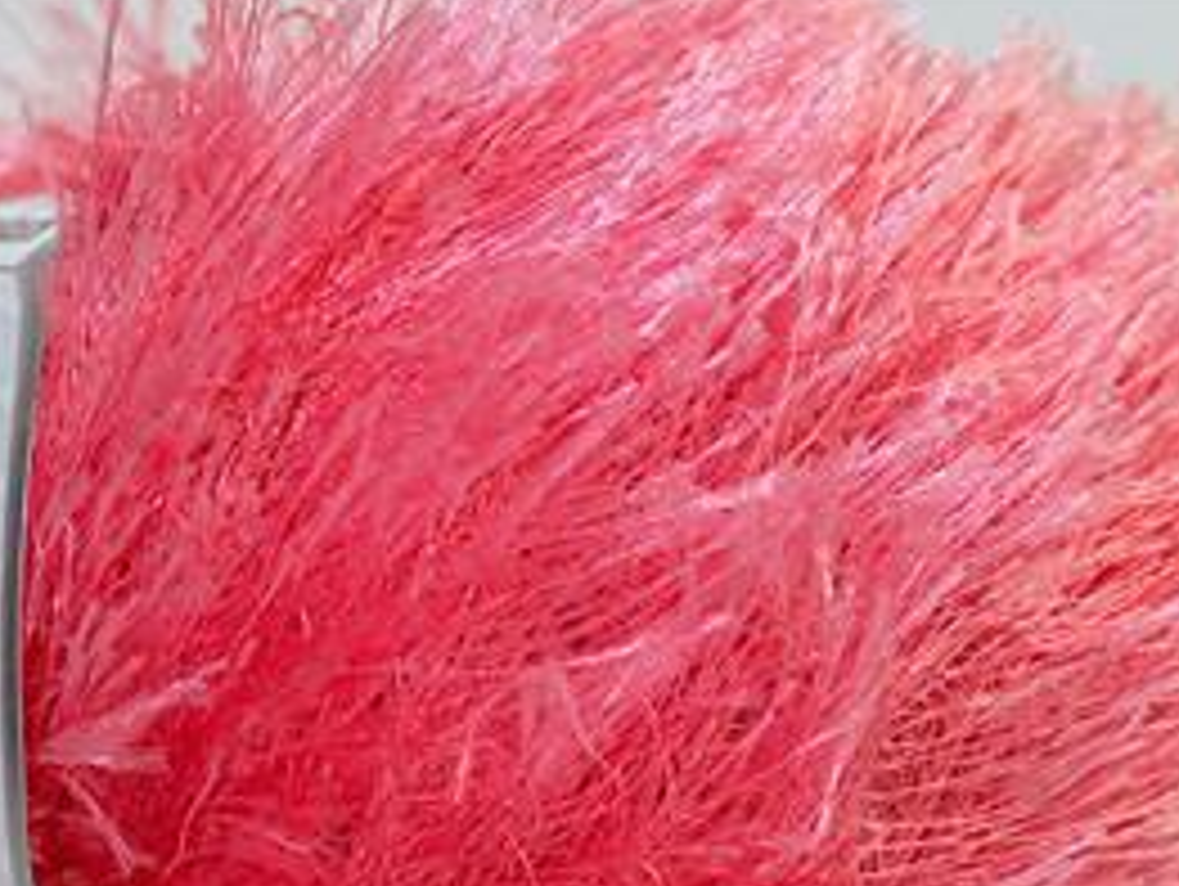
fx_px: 5148
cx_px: 531
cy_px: 650
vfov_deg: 9.8
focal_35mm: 151
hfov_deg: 13.1
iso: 200
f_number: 2.9
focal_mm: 20.29
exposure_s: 1/23.4
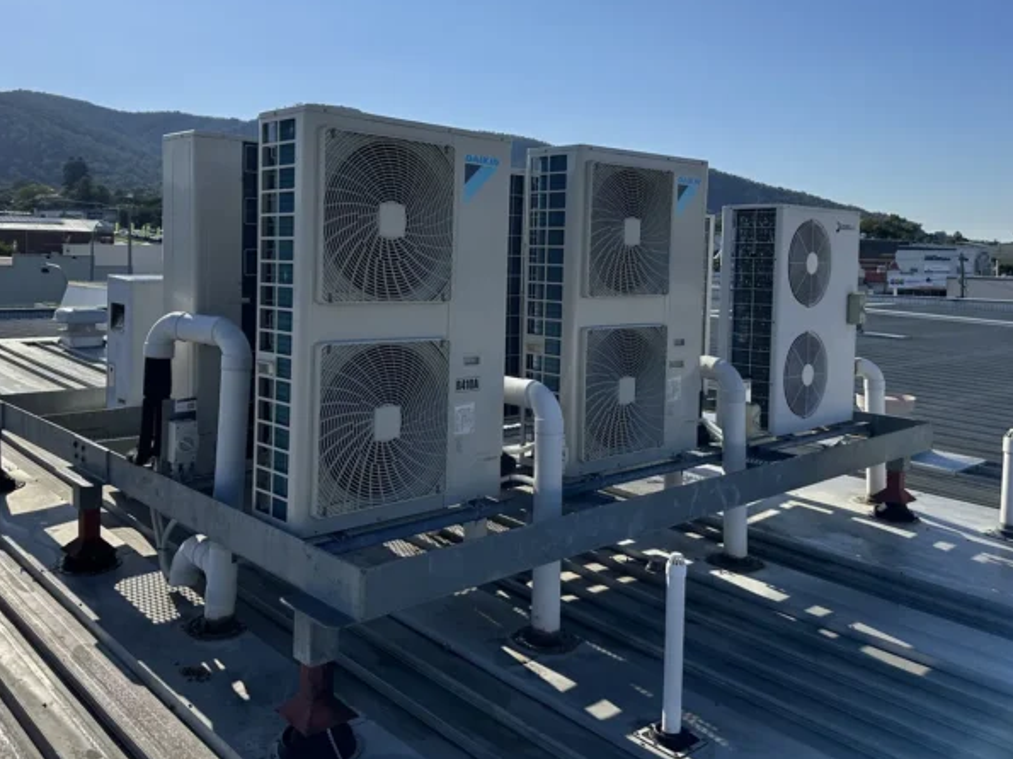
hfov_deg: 58.2
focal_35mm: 31
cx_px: 456
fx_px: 907
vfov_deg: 45.1
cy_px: 291
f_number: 1.78
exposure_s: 1/8929
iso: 80
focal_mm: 6.86
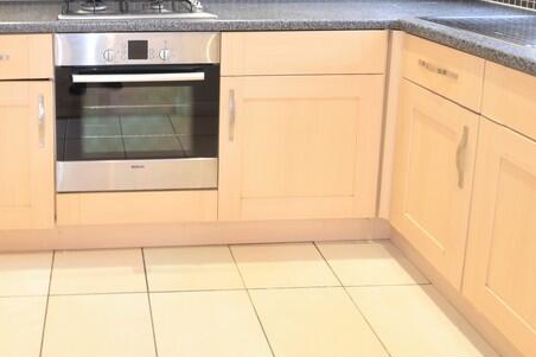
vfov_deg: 35.5
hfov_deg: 52.6
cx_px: 115
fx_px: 506
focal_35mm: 34
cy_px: 8
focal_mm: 10
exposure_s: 1/3
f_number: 5.6
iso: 100
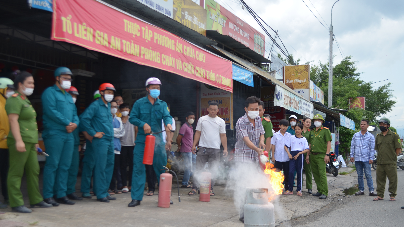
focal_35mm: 41
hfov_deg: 49.4
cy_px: 133
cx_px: 202
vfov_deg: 29.0
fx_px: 439
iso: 100
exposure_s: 1/200
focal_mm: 26
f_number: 4.5
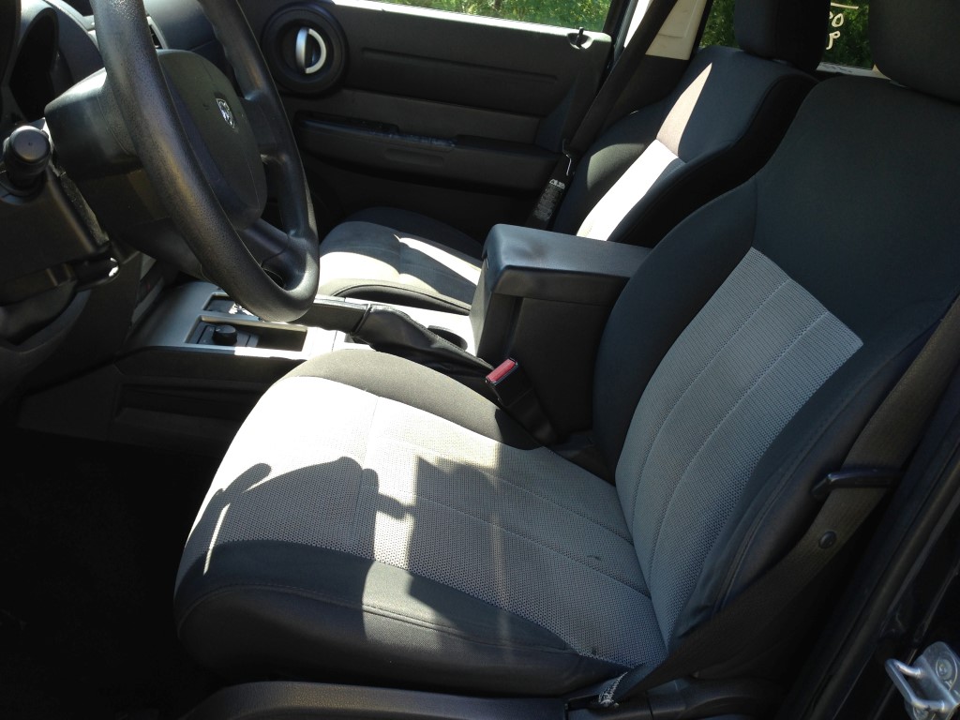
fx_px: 915
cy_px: 360
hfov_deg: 55.4
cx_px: 480
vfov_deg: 42.9
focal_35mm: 33
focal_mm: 4.12
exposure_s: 1/175
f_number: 2.4
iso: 50
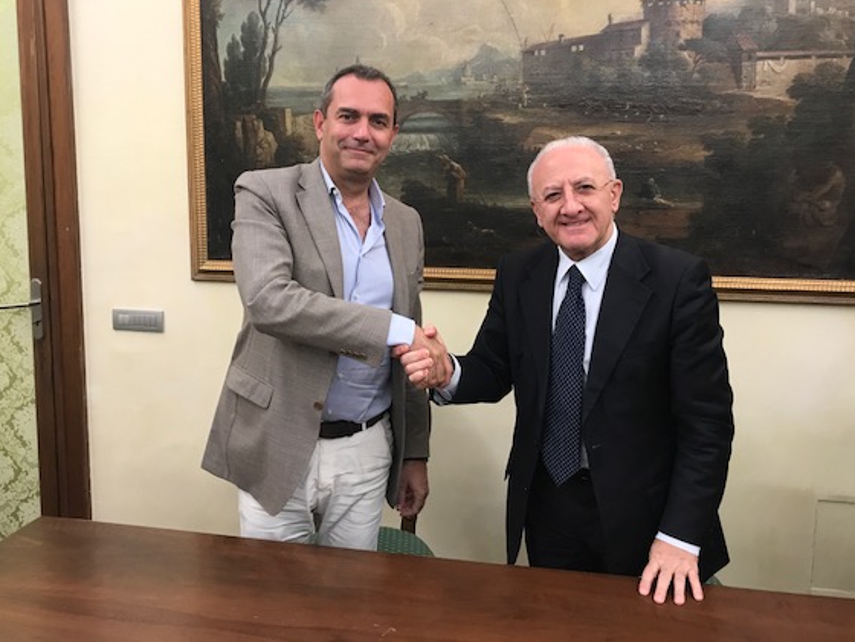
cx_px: 411
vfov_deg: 44.1
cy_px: 278
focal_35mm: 32
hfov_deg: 56.8
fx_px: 790
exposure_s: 1/25
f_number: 1.8
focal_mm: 3.99
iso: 40
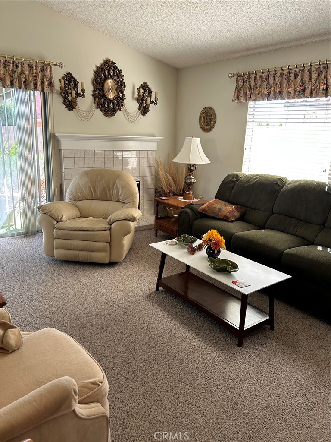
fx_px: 331
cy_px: 221
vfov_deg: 67.3
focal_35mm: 26
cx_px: 166
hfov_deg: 53.1
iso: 64
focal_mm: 5.7
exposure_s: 1/121
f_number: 1.5
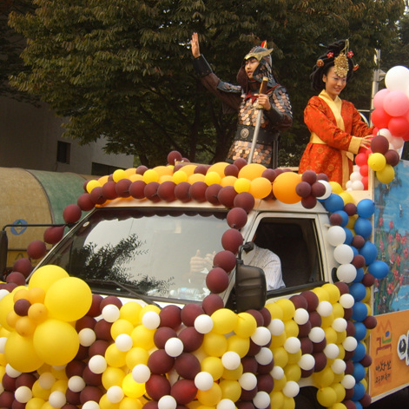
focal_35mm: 54
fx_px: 722
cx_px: 216
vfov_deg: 31.6
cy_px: 207
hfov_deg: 31.6
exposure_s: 1/250
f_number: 3.1
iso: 50
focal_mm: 7.5
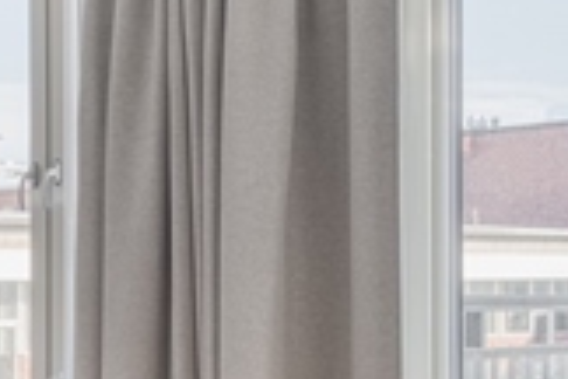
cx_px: 14
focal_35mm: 85
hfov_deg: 23.0
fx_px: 1341
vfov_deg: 16.0
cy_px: 274
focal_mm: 26
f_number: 8
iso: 200
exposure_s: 1/30
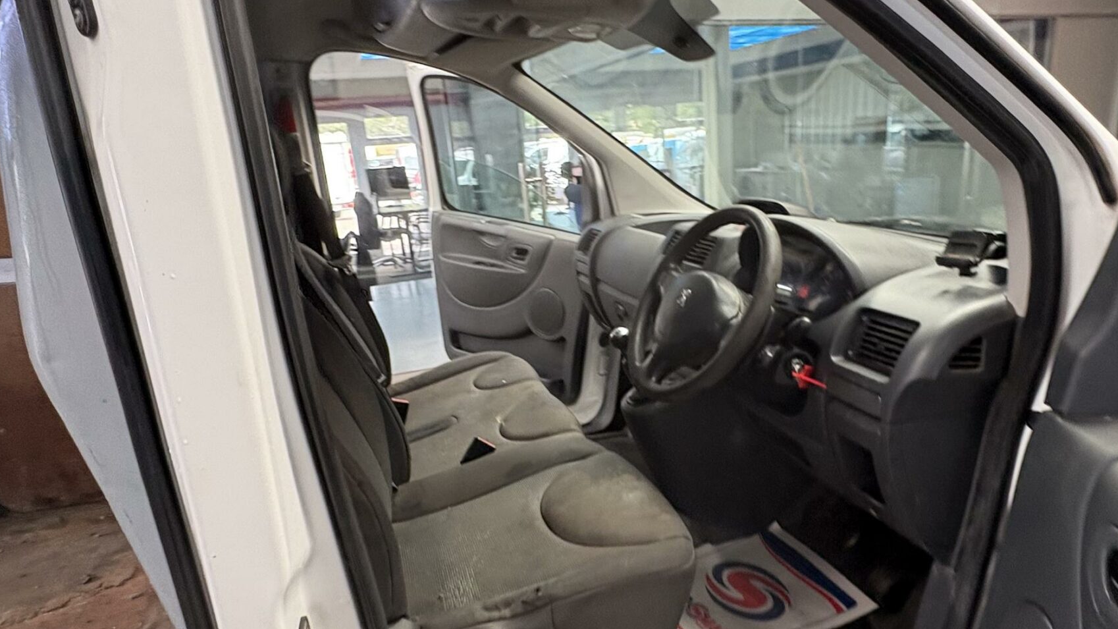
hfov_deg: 78.6
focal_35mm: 23
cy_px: 368
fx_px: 682
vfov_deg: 49.3
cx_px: 595
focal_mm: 2.22
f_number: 2.2
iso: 200
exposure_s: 1/99
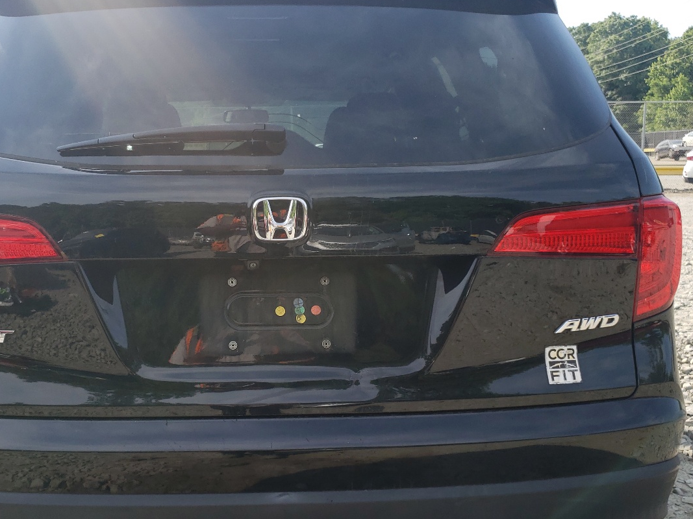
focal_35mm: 39
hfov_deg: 47.6
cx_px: 277
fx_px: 781
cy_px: 276
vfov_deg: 36.8
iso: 50
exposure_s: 1/1111
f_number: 1.5
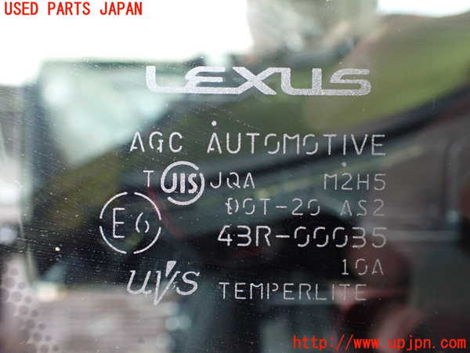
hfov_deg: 60.0
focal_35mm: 30
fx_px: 407
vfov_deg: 46.8
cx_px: 235
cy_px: 176
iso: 800
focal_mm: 5.4
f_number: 2.3
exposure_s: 1/100
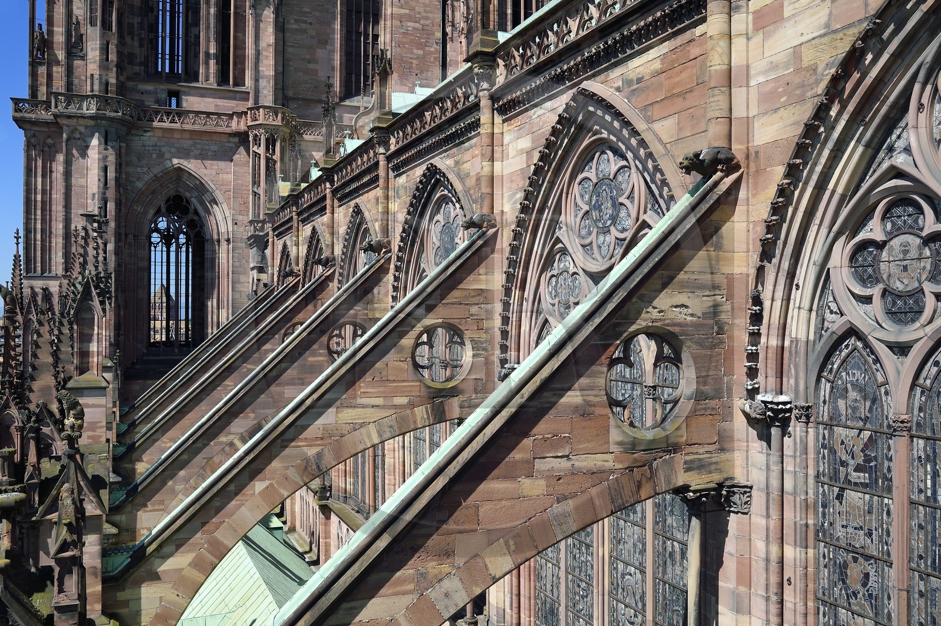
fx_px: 810
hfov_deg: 60.3
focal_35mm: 31
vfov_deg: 42.3
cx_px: 470
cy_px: 313
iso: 200
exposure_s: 1/250
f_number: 11
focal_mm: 31
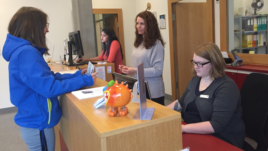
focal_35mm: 32
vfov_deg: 36.6
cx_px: 135
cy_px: 65
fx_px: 227
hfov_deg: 61.0
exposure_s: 1/33
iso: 320
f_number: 2.2
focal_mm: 4.15
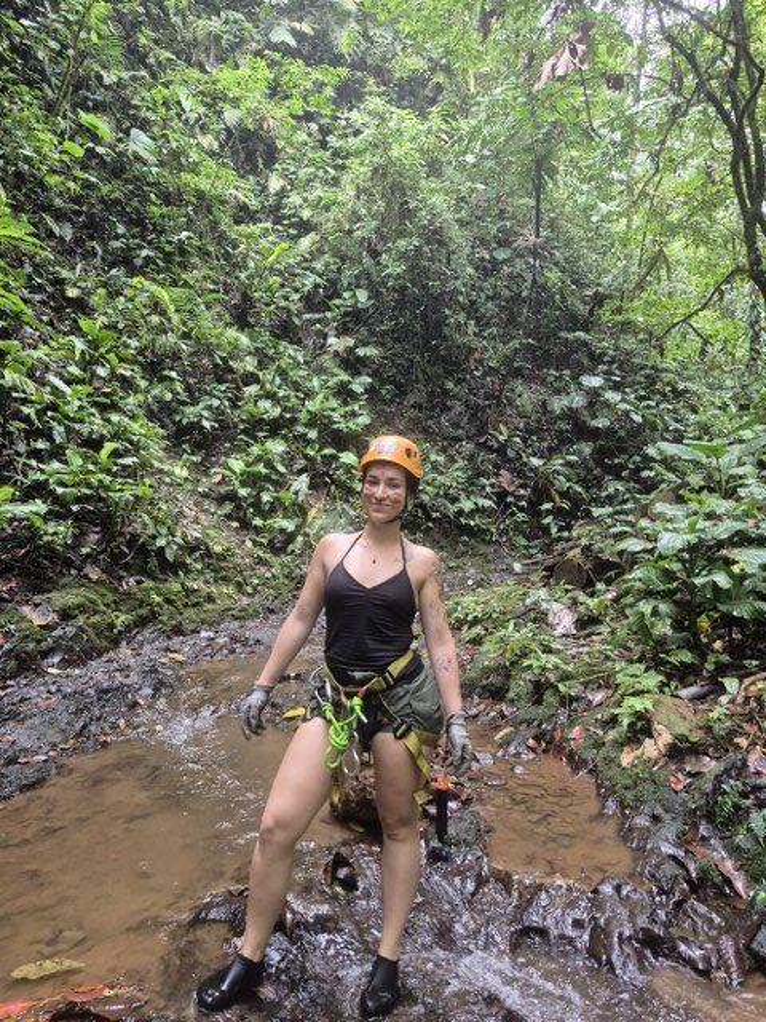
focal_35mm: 23
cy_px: 511
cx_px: 383
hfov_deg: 58.9
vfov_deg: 73.9
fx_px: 679
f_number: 1.8
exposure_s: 1/120
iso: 200
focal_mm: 5.4
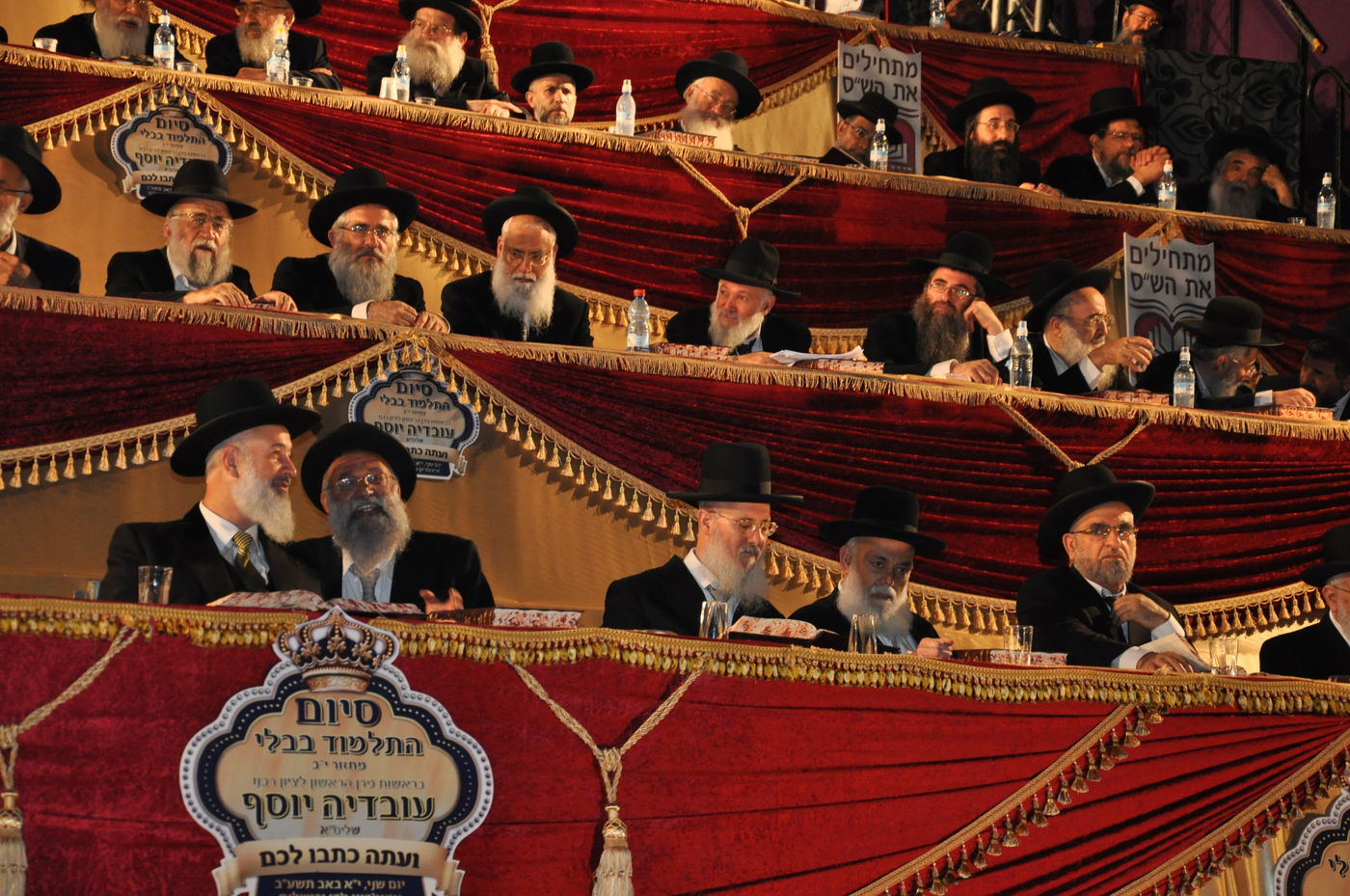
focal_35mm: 112
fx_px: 4212
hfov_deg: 18.2
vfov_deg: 12.1
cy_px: 448
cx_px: 675
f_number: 5.6
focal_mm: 75
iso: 1000
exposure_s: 1/60
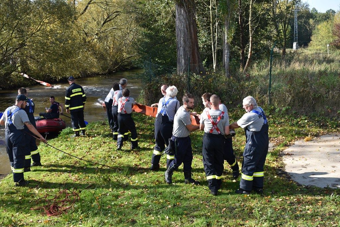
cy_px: 114
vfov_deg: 29.9
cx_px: 170
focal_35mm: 45
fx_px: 425
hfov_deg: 43.6
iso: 100
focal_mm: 30
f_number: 6.3
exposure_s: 1/160
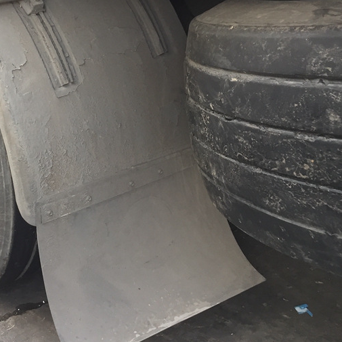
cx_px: 56
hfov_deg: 31.7
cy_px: 112
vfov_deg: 32.5
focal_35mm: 52
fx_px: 581
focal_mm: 4.15
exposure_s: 1/33
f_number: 2.2
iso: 32
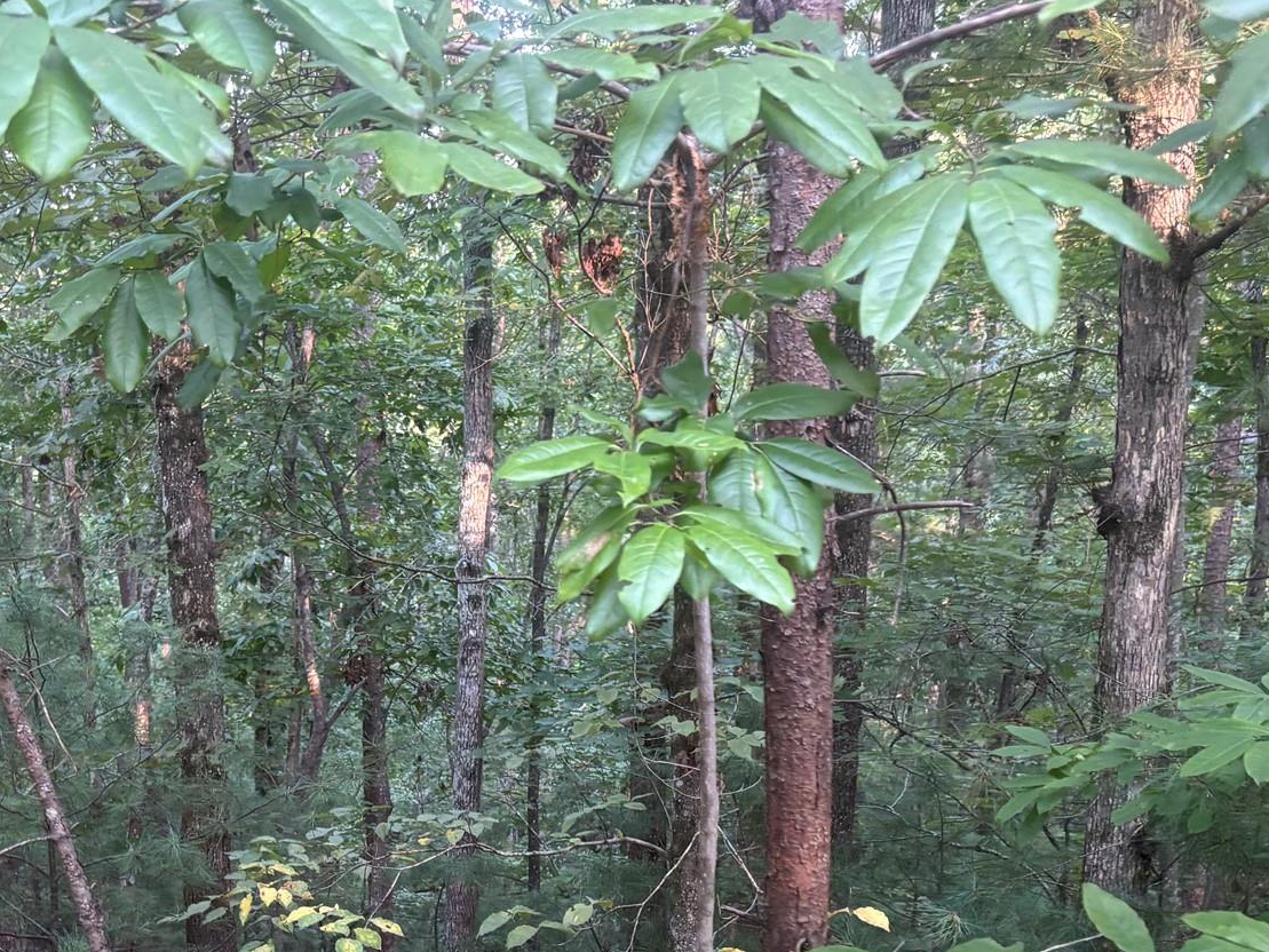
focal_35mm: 48
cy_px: 814
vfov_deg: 29.3
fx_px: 1760
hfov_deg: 38.7
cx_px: 338
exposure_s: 1/60
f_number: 1.6
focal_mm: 5.96
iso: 200
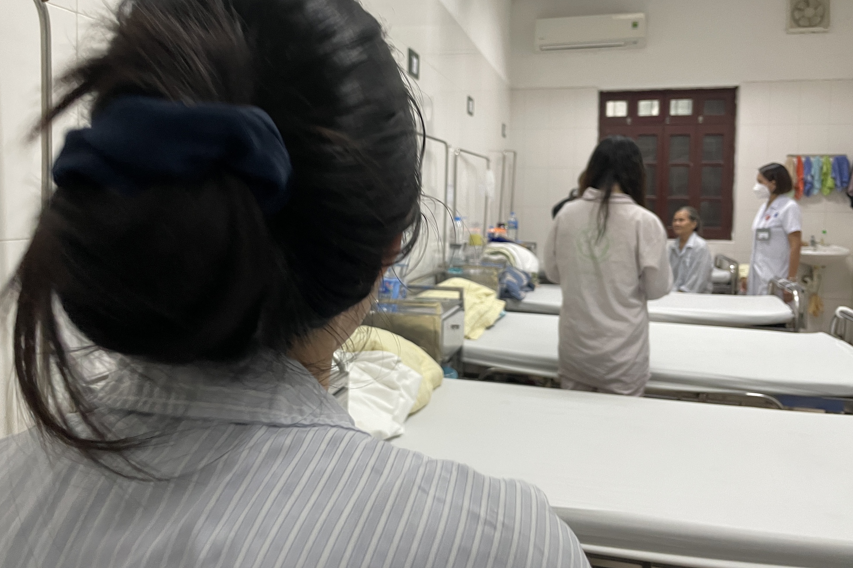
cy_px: 243
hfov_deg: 65.5
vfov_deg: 46.3
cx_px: 419
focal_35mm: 28
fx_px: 663
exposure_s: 1/50
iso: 160
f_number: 1.6
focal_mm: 4.2
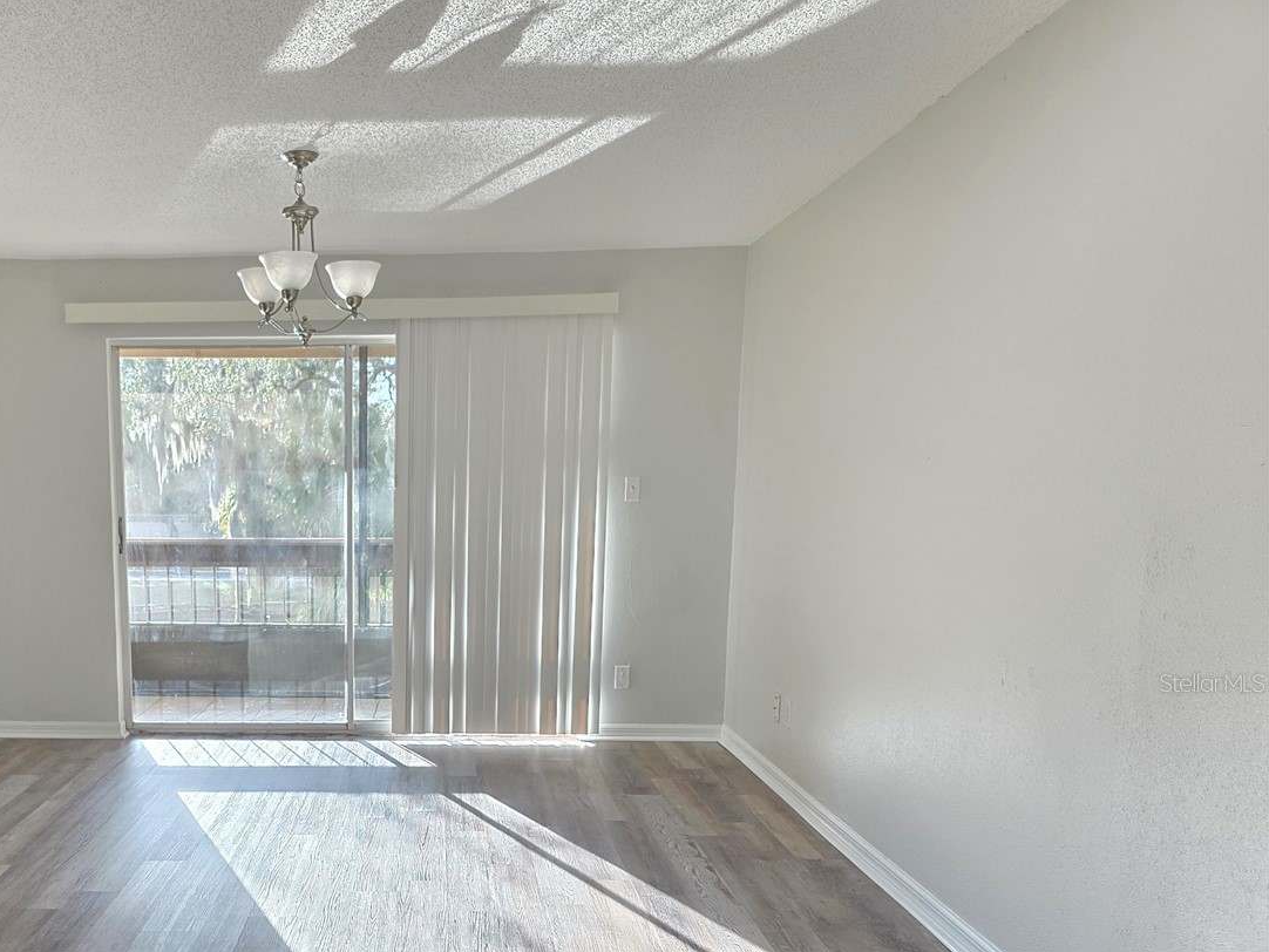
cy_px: 682
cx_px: 332
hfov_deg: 51.8
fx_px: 1247
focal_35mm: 34
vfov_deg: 40.9
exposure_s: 1/180
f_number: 1.7
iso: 160
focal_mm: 6.3
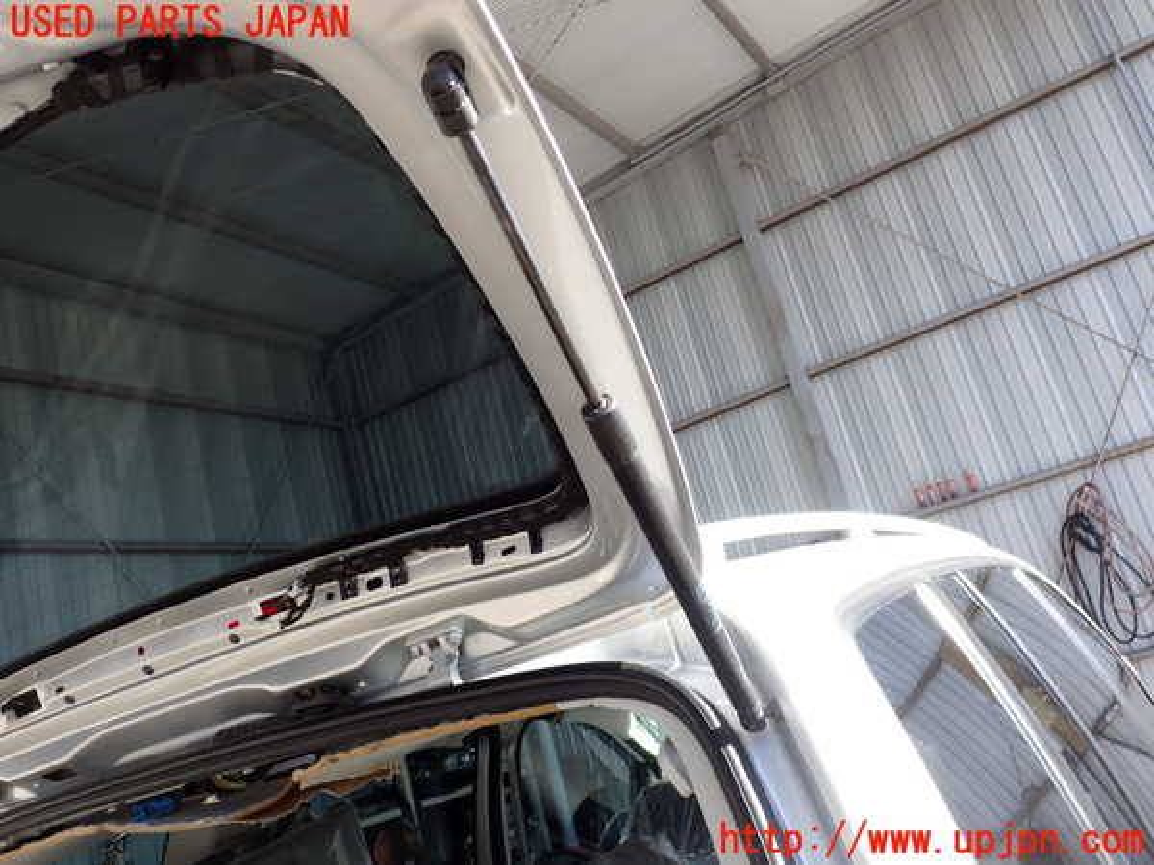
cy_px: 432
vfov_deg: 46.8
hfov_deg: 60.0
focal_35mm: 30
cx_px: 577
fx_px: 1000
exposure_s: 1/125
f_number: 3.2
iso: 100
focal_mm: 5.4
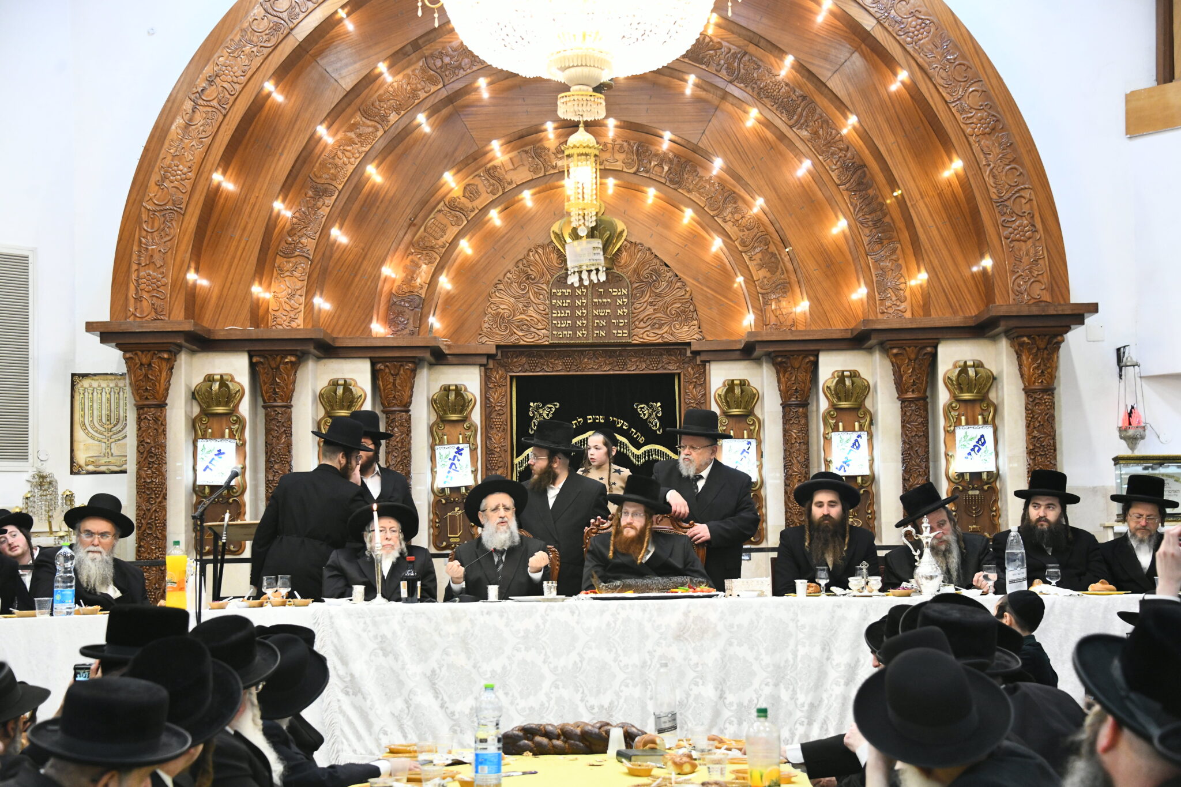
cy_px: 394
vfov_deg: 20.9
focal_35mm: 65
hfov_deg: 31.0
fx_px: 2132
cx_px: 590
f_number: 5.6
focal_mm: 65
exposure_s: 1/125
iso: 3200
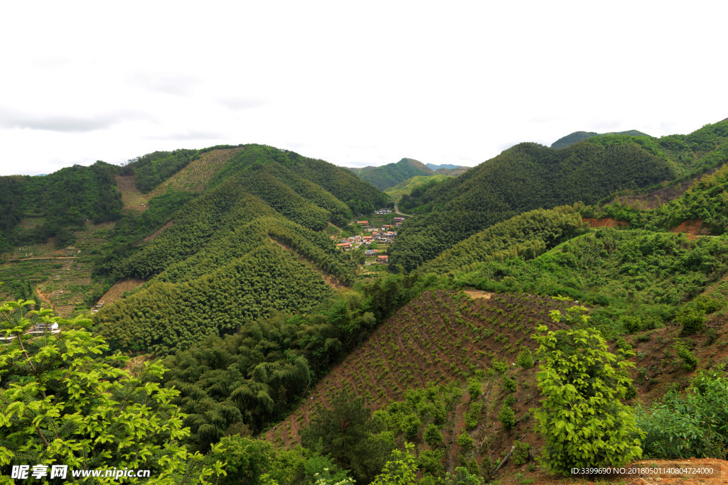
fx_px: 485
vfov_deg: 53.1
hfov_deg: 73.7
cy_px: 242
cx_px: 364
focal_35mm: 24
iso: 100
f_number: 9
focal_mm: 24
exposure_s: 1/60
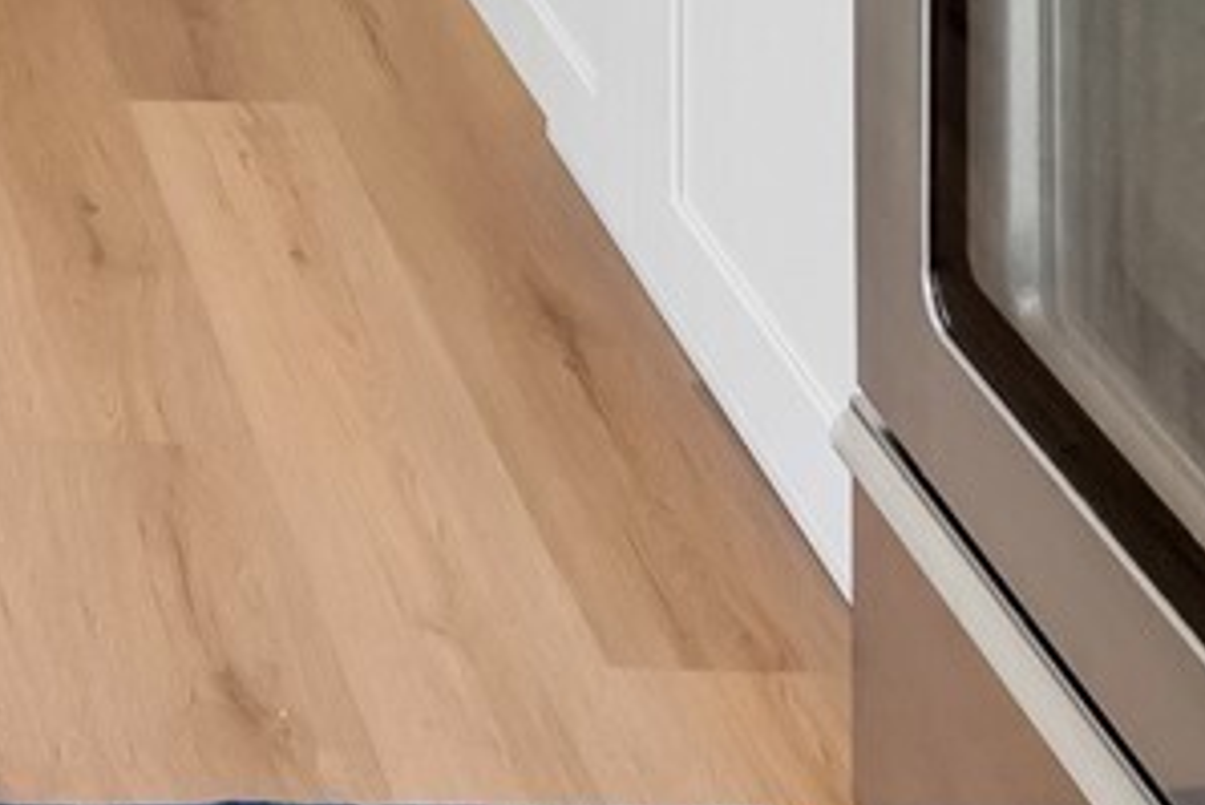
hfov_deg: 20.0
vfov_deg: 11.4
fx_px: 3047
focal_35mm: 91
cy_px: -1347
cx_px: -475
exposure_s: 1/800
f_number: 9
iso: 400
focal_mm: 16
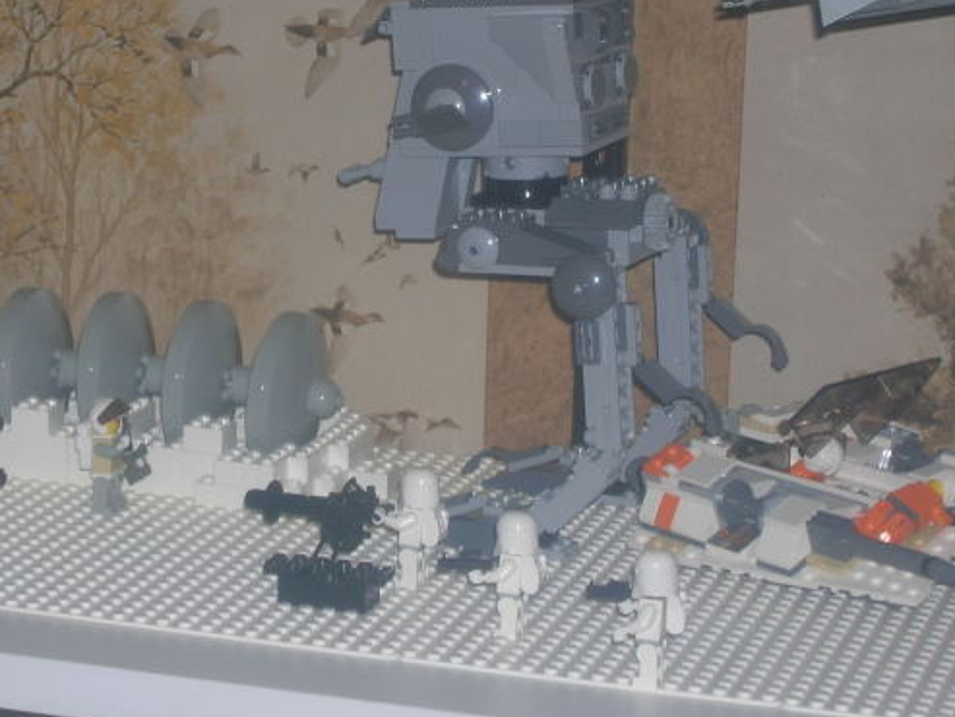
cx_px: 310
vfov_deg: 12.4
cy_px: 314
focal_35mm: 120
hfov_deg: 16.4
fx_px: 3311
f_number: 4
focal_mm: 12.3
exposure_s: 1/60.1
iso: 50
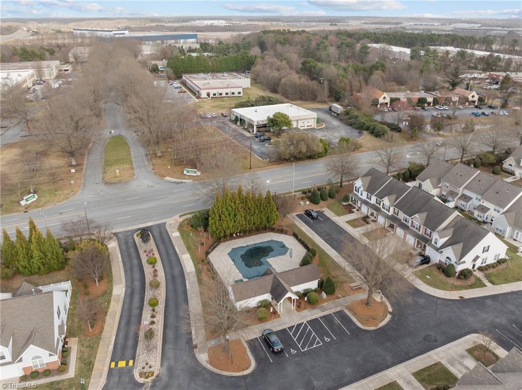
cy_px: 195
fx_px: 362
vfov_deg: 56.7
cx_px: 261
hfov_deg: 71.6
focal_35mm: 24
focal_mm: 12.29
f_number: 2.8
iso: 150
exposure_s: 1/800
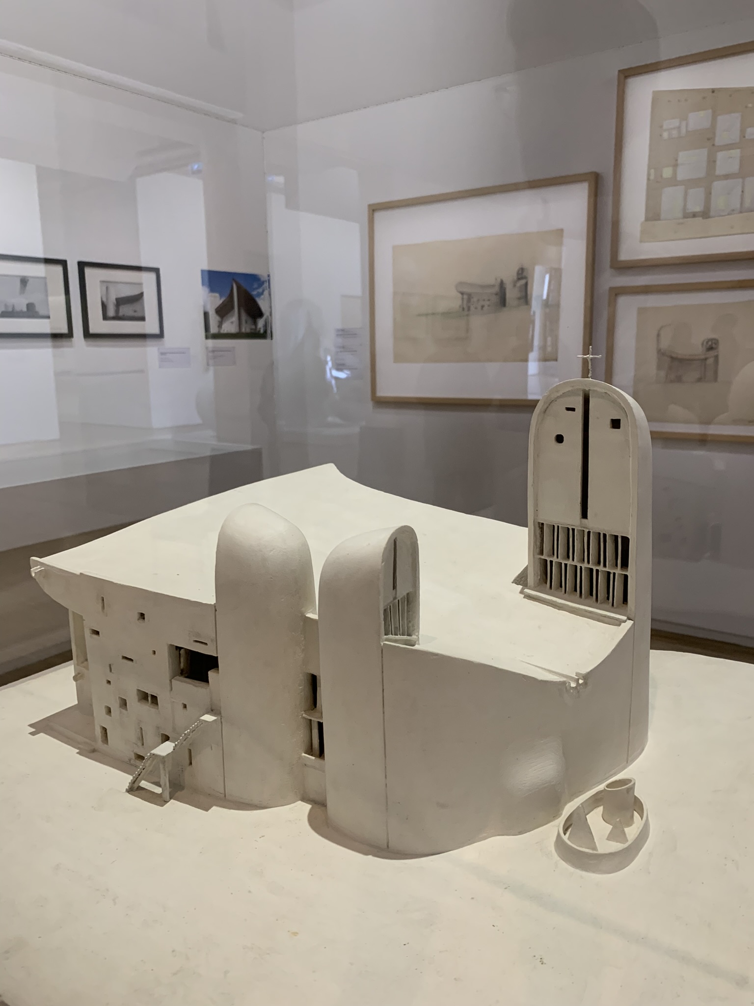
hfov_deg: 53.1
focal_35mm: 26
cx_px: 377
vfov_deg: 67.3
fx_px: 755
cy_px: 503
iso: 125
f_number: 1.8
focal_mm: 4.25
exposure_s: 1/56
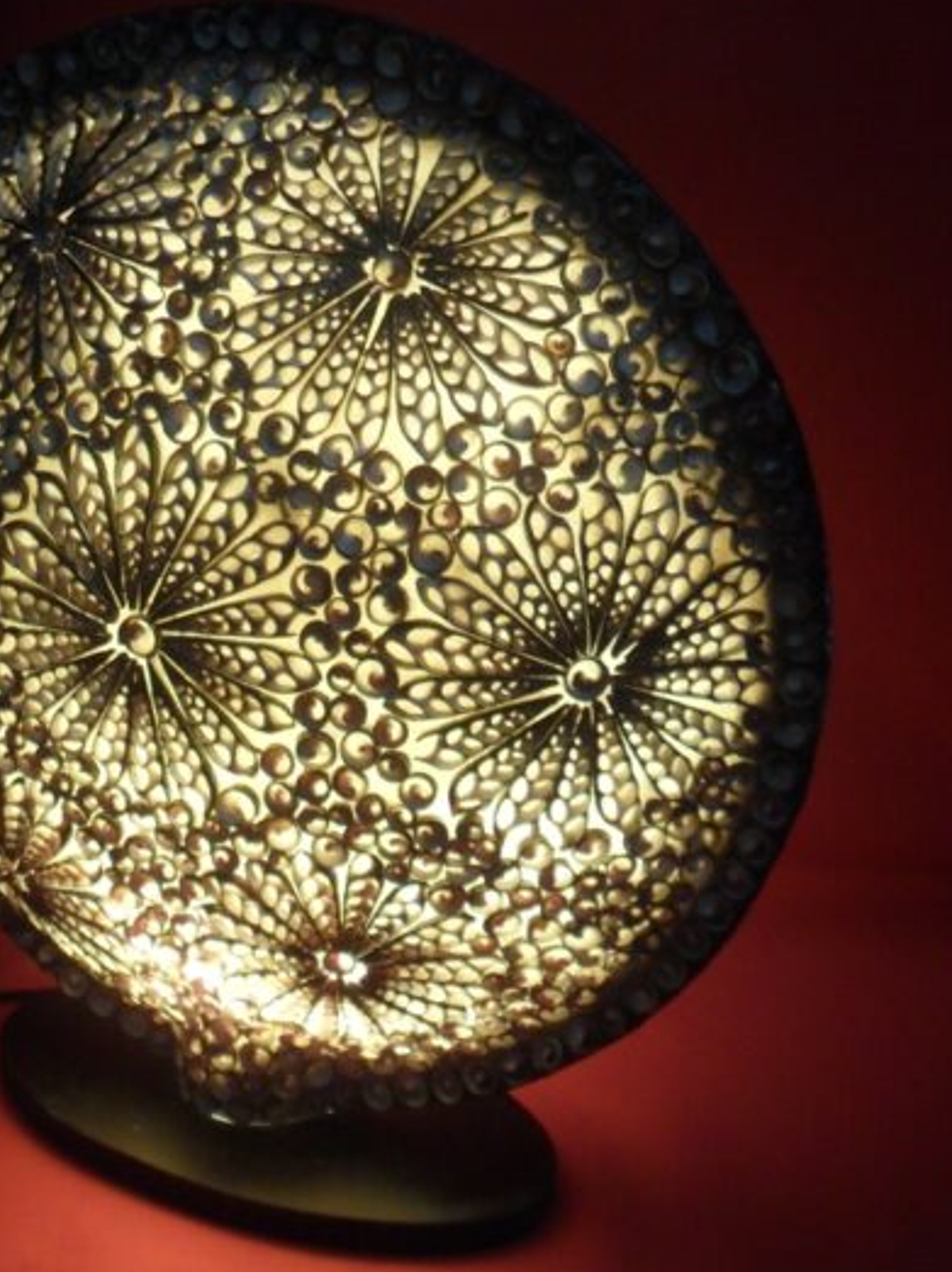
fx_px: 1872
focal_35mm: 51
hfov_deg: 28.3
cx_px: 302
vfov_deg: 37.5
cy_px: 617
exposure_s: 1
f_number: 2.8
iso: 200
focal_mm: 6.2
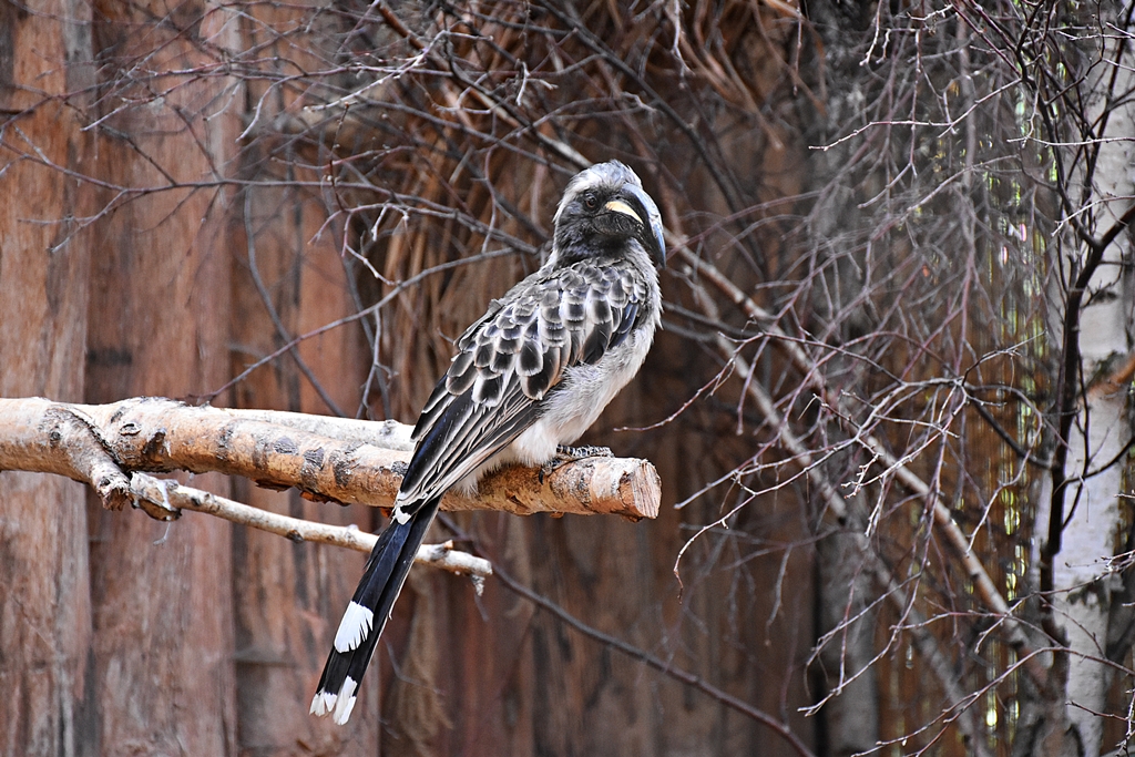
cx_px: 568
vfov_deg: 10.8
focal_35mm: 128
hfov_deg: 16.1
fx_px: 4020
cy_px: 378
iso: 2500
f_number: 5.3
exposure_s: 1/125
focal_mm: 85
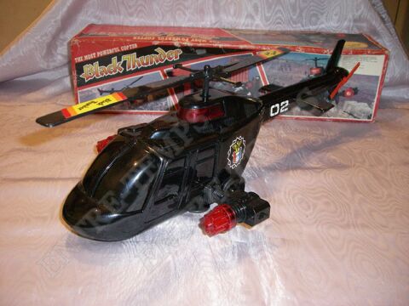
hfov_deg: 49.0
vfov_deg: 37.7
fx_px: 449
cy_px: 153
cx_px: 204
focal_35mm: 38
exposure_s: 1/50
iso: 400
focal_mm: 6.2
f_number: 2.7
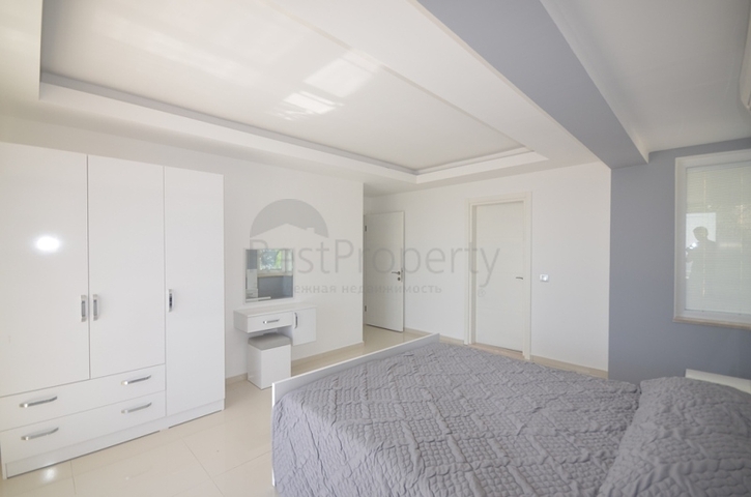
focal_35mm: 15
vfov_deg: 77.1
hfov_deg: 100.5
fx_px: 312
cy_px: 248
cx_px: 376
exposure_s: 1/125
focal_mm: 10
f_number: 5
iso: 200
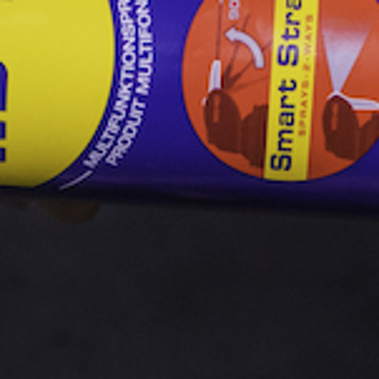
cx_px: 120
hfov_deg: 6.2
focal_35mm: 282
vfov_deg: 6.2
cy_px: 336
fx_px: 3493
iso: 2000
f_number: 2.5
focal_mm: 50
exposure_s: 1/800
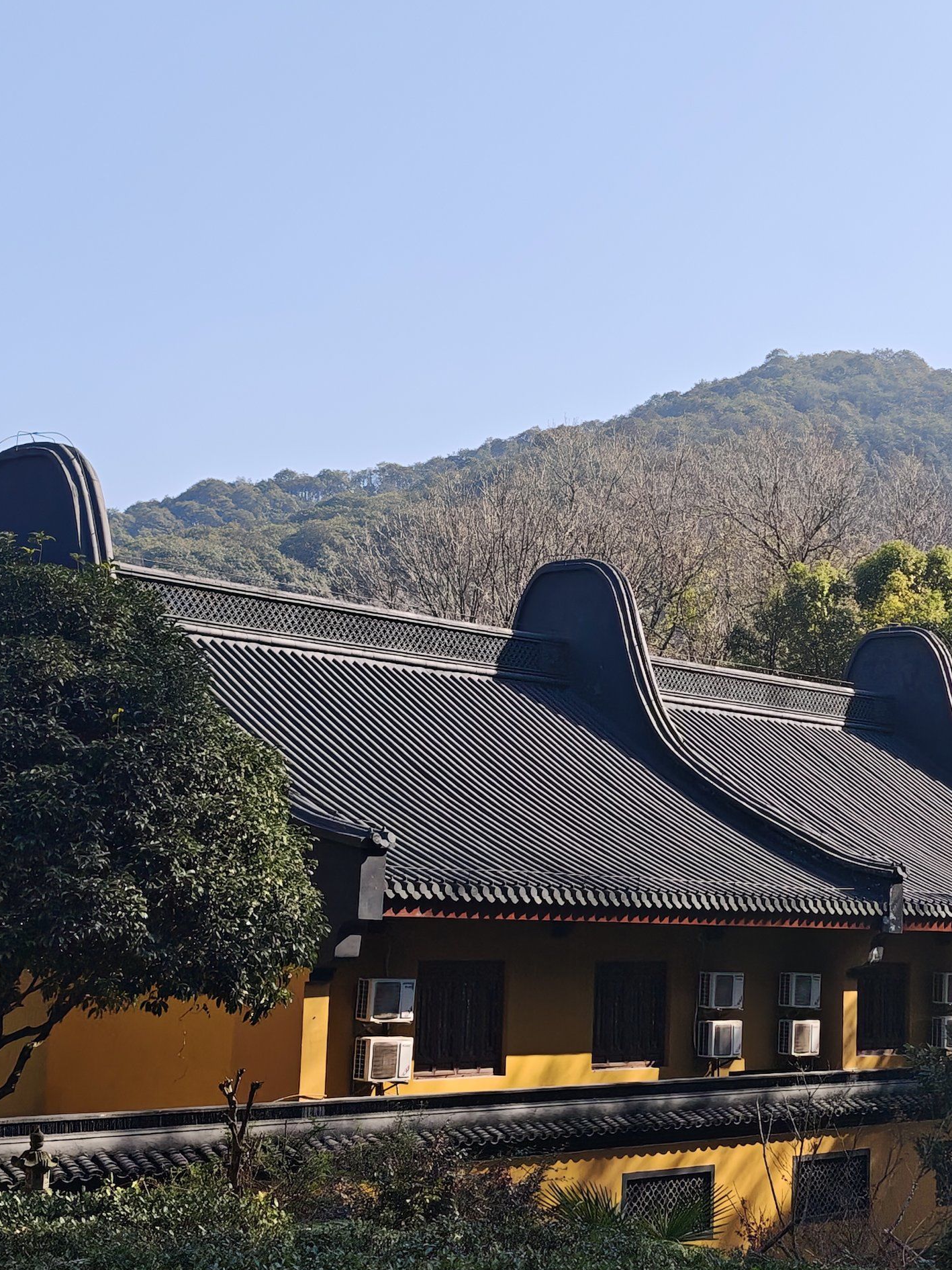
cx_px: 608
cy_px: 685
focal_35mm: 65
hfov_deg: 22.5
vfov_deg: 29.8
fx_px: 2384
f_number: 1.62
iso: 50
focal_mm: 6.55
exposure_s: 1/2500
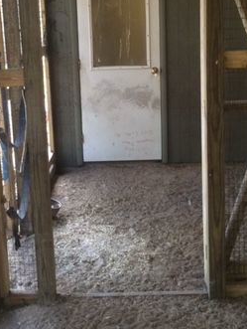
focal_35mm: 56
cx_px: 114
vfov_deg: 34.0
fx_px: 532
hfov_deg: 26.1
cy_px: 106
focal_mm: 4.15
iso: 125
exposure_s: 1/30
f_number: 2.2
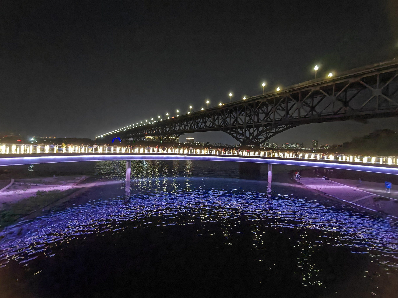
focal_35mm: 15
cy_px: 149
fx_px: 172
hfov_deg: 98.2
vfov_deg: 81.7
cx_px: 199
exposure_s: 1/12.5
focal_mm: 2.35
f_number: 2.2
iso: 1250
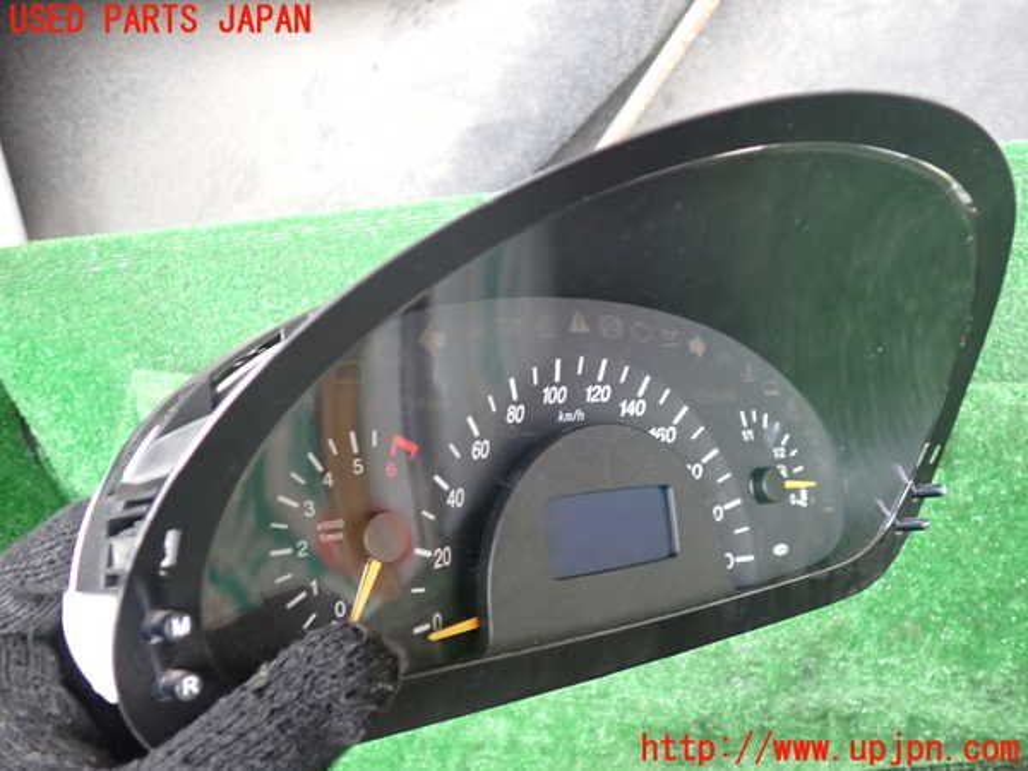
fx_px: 891
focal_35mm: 30
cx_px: 514
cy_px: 386
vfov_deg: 46.8
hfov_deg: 60.0
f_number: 2.3
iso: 500
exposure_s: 1/30
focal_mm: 5.4
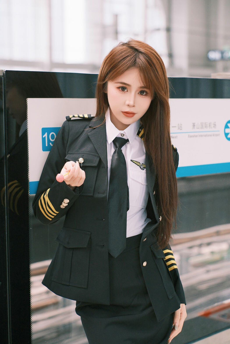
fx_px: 719
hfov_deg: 18.2
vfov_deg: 27.0
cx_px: 115
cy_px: 172
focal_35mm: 75
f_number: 2.2
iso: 1000
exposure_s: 1/320
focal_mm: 50
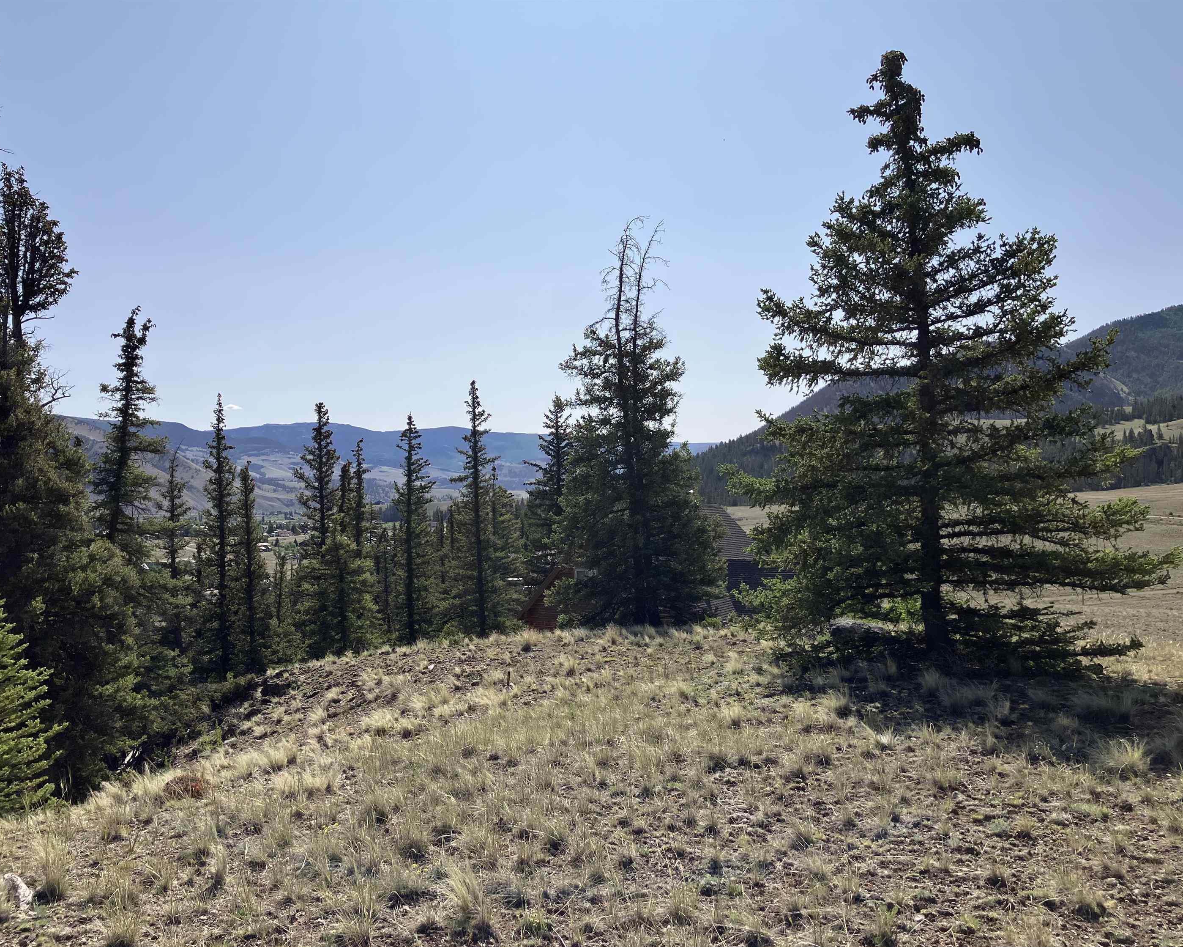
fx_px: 1050
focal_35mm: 30
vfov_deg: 48.5
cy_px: 486
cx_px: 575
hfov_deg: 58.8
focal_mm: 3.99
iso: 32
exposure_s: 1/3745
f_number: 1.8
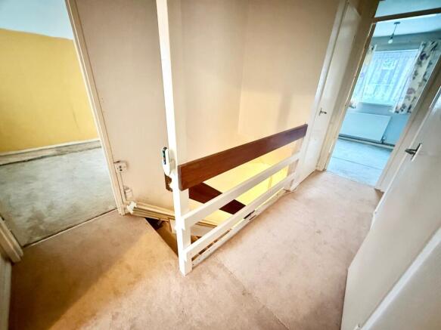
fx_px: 178
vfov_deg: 85.7
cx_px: 220
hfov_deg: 102.1
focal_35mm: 14
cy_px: 165
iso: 1000
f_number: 2.2
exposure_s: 1/33
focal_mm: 2.22
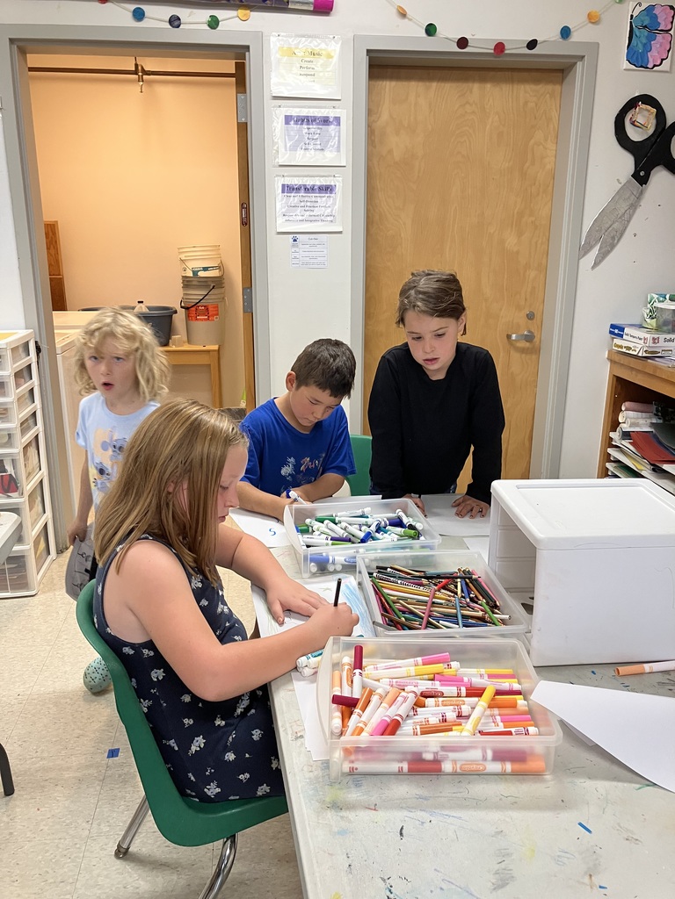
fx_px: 728
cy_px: 450
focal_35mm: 28
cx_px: 338
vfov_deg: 63.4
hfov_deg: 49.7
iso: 100
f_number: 1.8
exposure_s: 1/60
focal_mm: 3.99
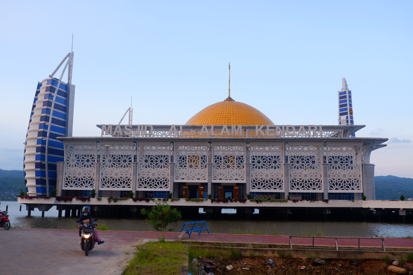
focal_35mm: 36
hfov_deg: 53.1
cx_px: 206
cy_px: 138
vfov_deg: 36.9
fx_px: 413
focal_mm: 24.2
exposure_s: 1/140
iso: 200
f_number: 5.6
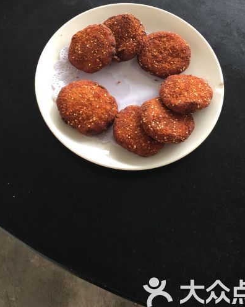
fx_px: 363
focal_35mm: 40
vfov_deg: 45.2
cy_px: 107
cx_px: 136
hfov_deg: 37.3
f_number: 2.2
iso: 25
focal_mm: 4.15
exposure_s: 1/33
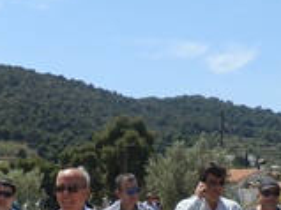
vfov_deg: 19.0
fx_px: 600
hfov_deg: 26.1
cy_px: 239
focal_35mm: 74
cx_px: 81
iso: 80
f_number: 3.3
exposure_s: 1/1250
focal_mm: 5
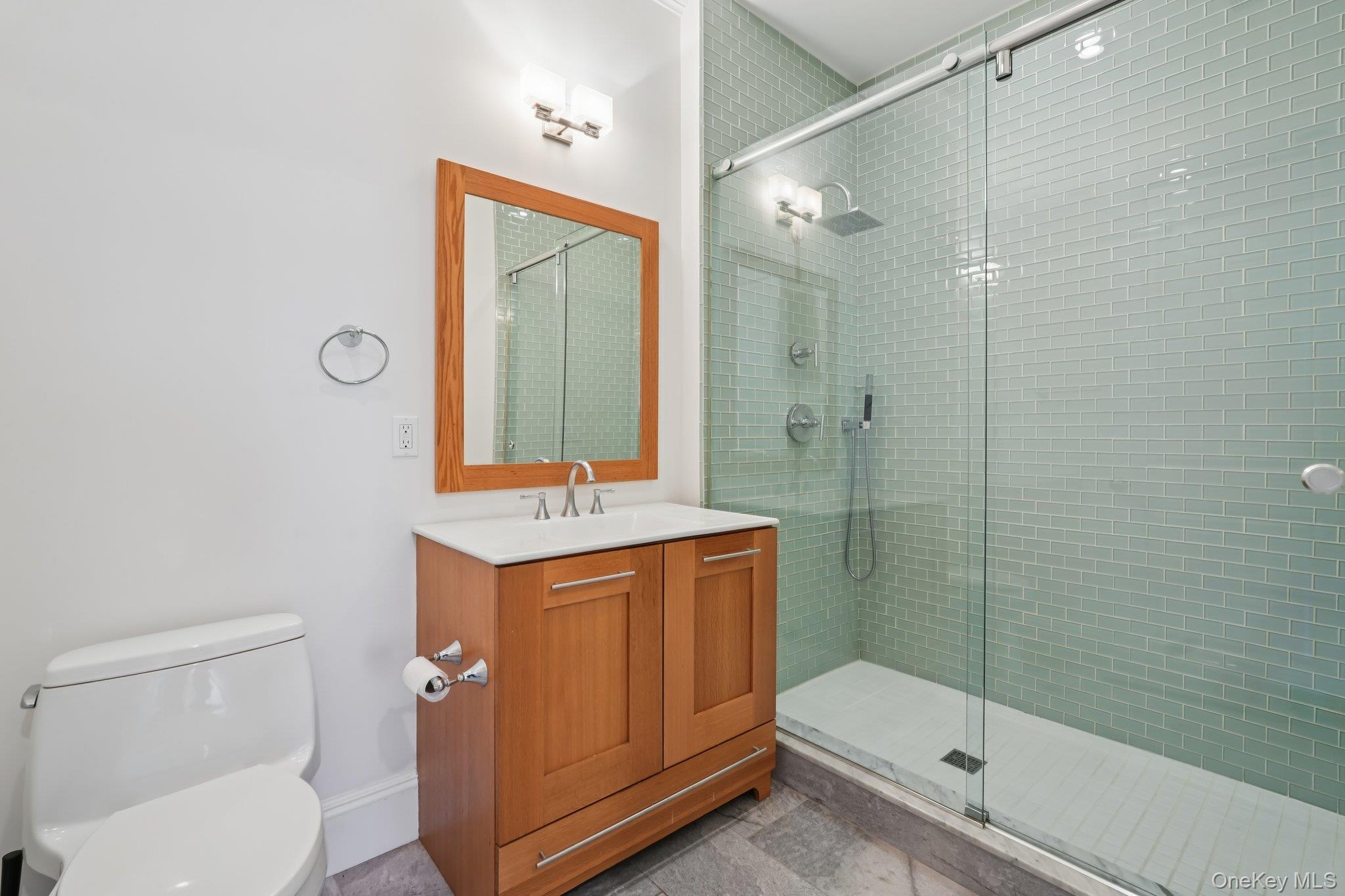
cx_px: 672
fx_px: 598
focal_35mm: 16
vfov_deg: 73.7
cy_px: 448
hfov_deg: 96.7
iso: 400
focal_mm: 16
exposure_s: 1/5
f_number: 8
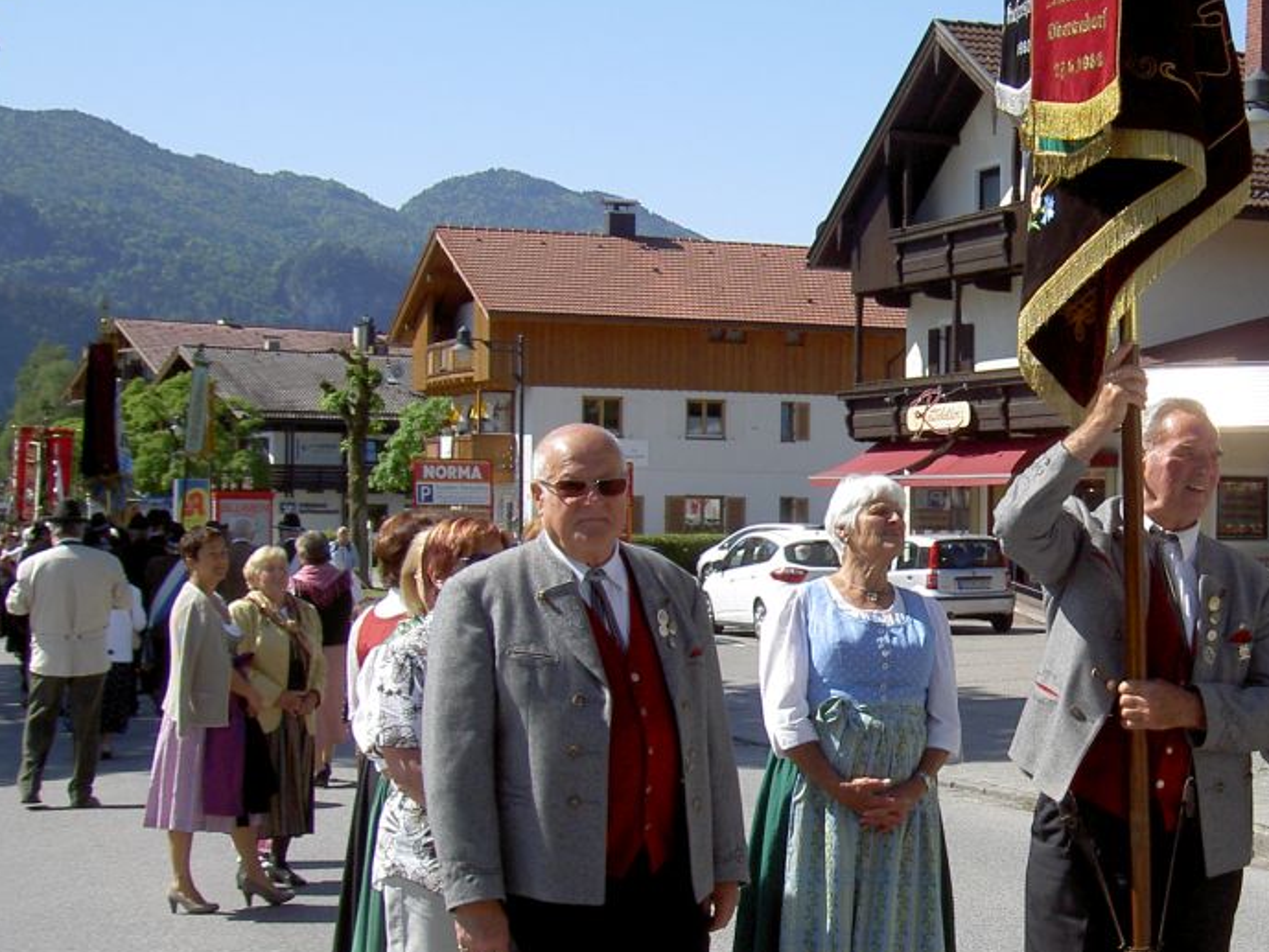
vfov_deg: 21.9
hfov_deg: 28.3
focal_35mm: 67
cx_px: 1017
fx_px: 2457
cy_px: 560
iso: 100
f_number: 4.7
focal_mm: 8
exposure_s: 1/370
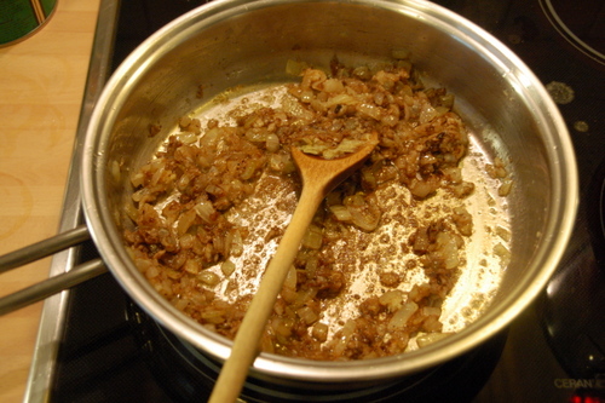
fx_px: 756
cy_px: 202
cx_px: 302
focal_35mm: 45
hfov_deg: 43.6
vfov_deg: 29.8
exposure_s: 1/20
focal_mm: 30
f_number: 4.5
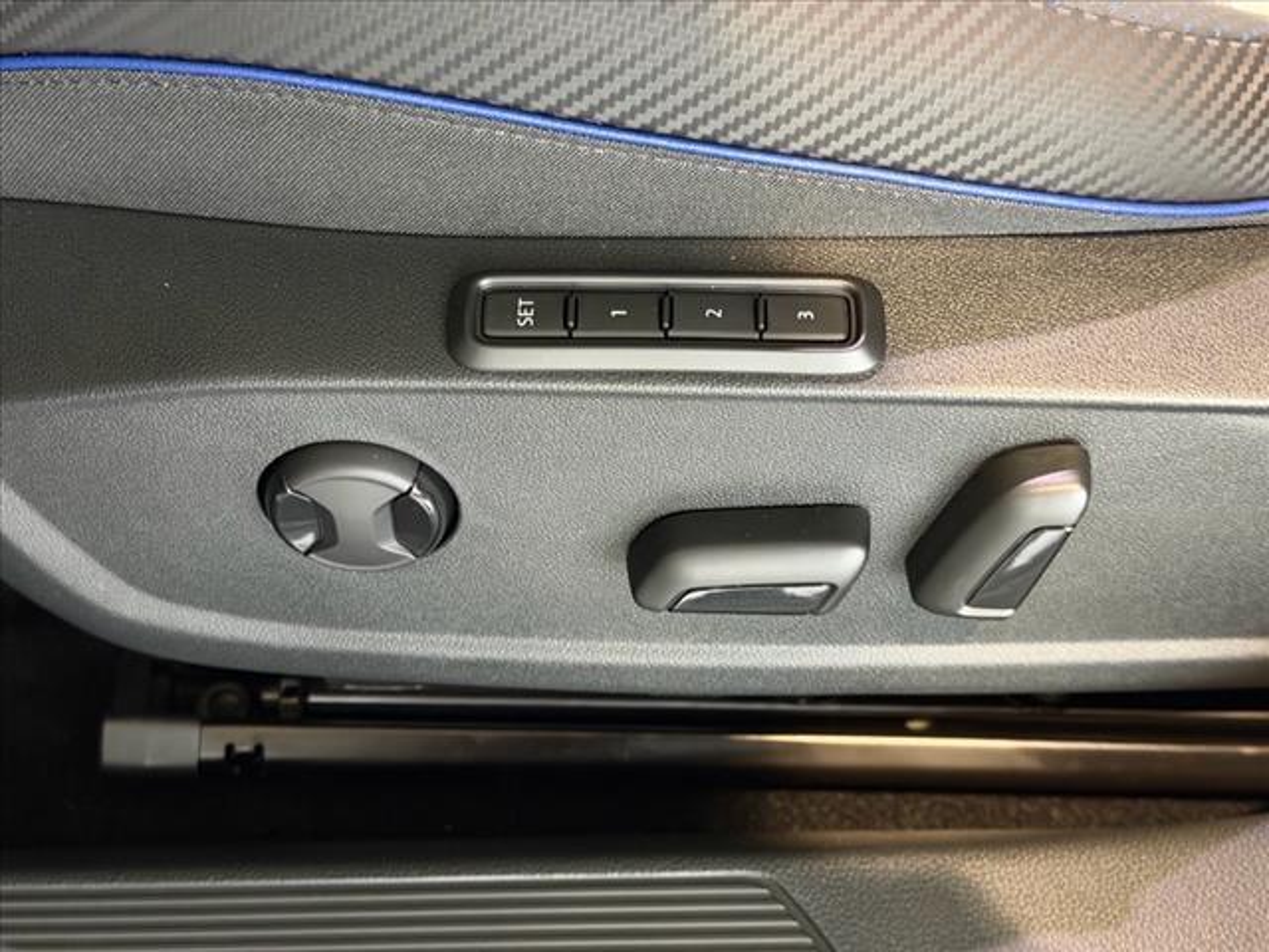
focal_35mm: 48
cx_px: 634
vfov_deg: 30.3
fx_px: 1760
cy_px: 476
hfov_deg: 39.7
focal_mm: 6.76
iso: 640
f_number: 1.78
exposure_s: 1/24
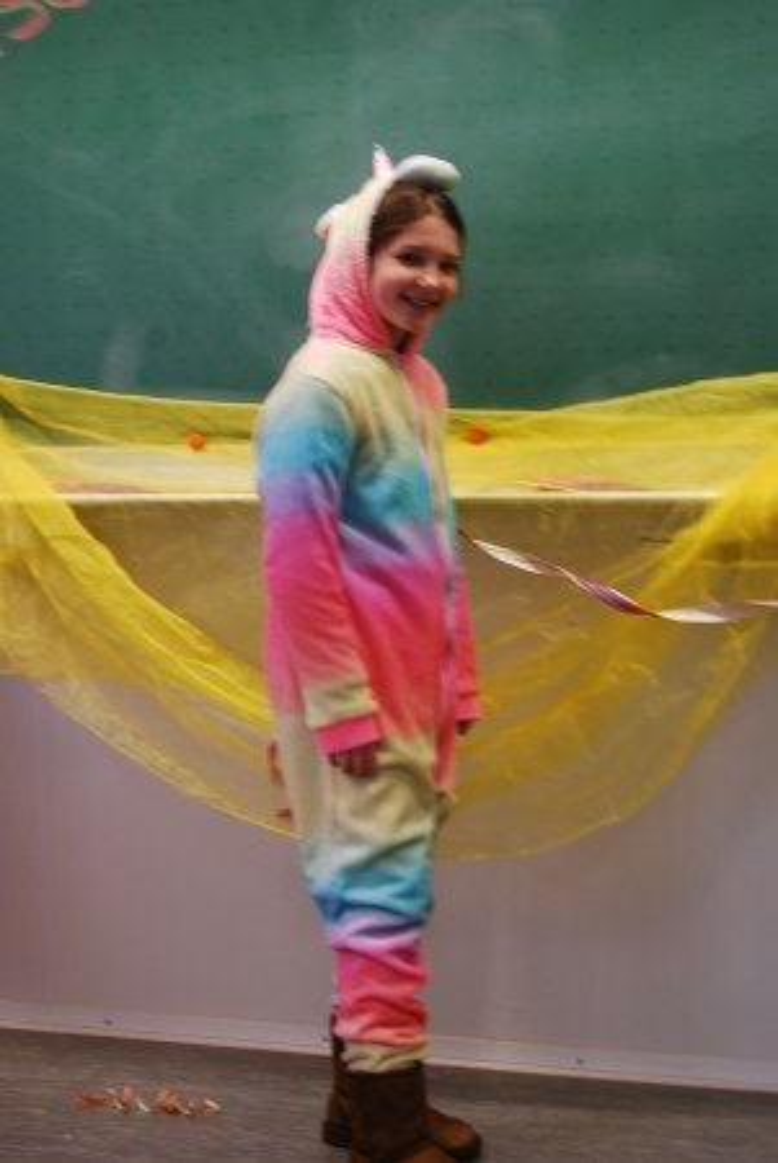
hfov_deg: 20.2
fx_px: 2183
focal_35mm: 68
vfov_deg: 29.8
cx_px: 389
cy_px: 582
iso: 220
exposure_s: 1/30
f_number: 5.3
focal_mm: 45
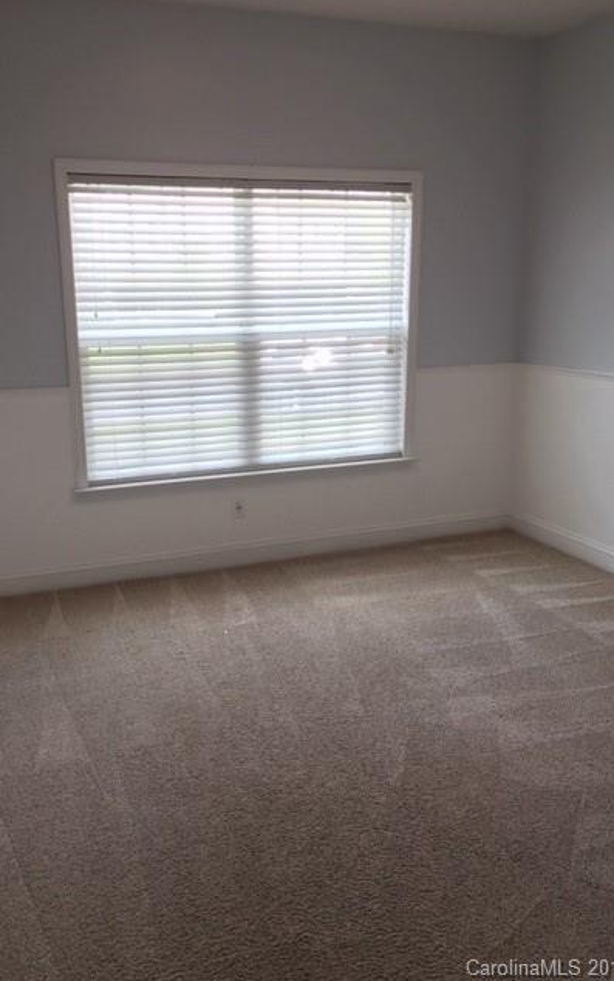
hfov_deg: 40.5
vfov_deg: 61.2
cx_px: 272
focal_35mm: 31
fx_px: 830
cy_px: 488
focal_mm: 4.15
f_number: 2.2
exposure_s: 1/60
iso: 32
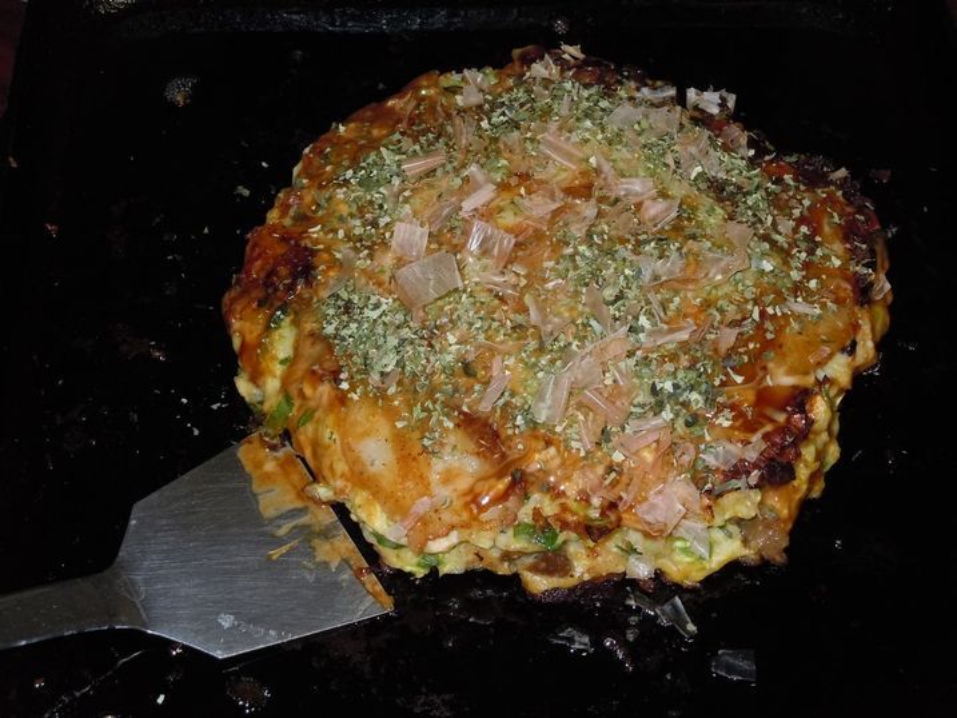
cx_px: 478
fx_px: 1742
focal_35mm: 63
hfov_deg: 30.7
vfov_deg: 23.3
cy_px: 359
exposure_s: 1/40
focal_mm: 11.2
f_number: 5
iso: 200
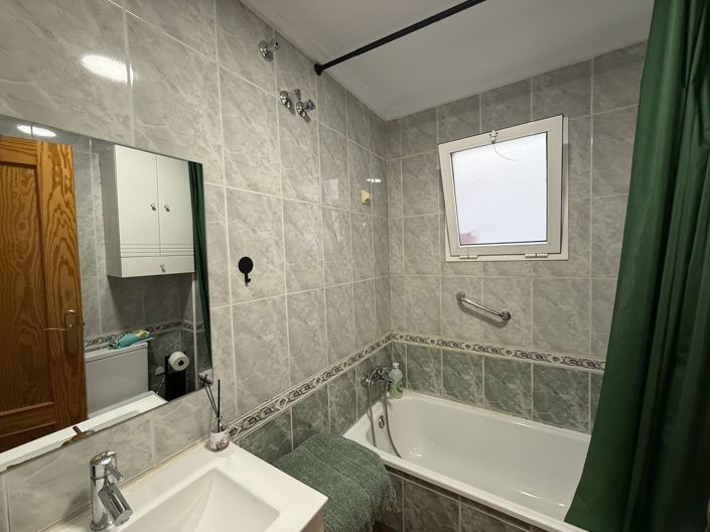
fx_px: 287
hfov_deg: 102.1
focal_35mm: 14
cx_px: 355
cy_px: 266
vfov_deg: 85.6
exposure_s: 1/100
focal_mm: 2.22
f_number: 2.2
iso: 250
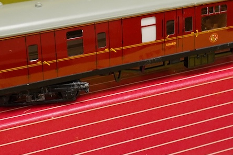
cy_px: 58
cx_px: 165
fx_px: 738
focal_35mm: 114
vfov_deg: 12.0
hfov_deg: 17.9
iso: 2500
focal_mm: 30
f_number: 11
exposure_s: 1/80
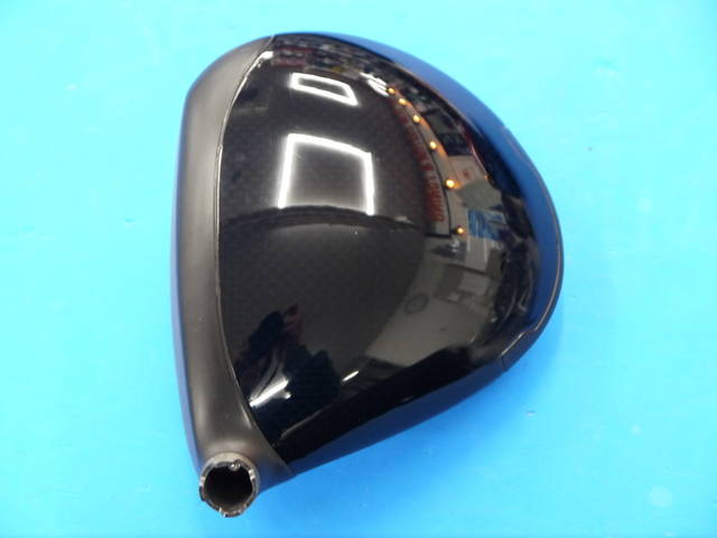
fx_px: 1616
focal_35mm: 78
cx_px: 358
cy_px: 269
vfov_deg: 18.9
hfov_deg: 25.0
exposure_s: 1/40
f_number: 5.5
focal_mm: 39
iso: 800
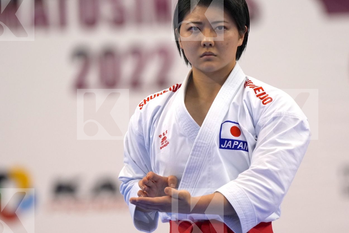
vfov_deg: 3.2
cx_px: 198
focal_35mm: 432
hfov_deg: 4.8
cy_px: 114
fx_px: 4187
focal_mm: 200
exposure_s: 1/500
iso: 800
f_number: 2.8
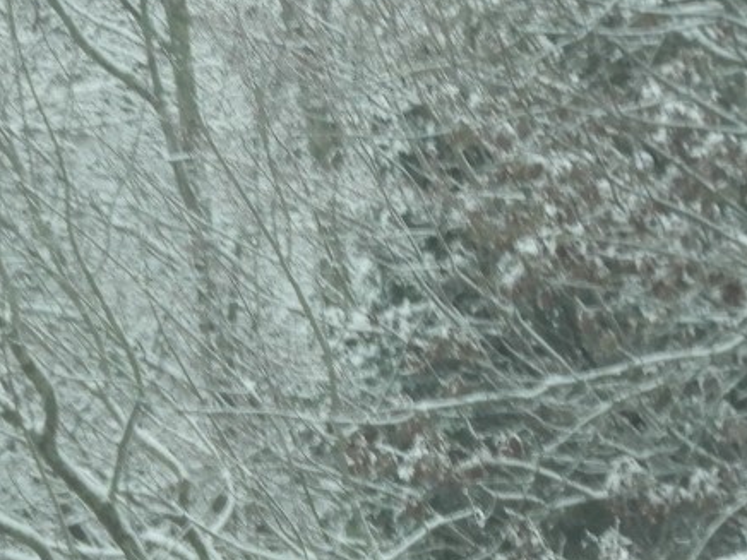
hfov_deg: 2.2
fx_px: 19227
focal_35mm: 891
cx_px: 51
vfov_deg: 1.7
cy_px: 820
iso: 200
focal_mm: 48.4
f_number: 5.5
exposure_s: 1/125
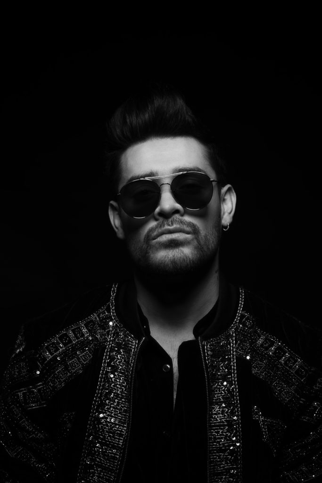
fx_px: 1073
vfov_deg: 25.4
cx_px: 161
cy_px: 242
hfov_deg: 17.1
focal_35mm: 80
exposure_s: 1/125
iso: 100
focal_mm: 80
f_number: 7.1
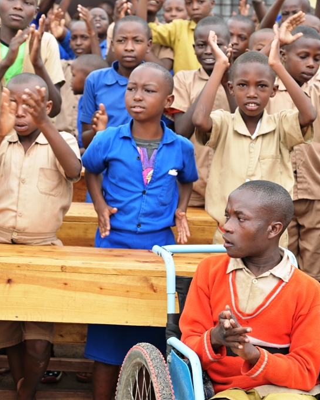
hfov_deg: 15.5
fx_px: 1172
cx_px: 225
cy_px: 200
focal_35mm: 99
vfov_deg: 19.4
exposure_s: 1/125
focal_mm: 70
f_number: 5.6
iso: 100
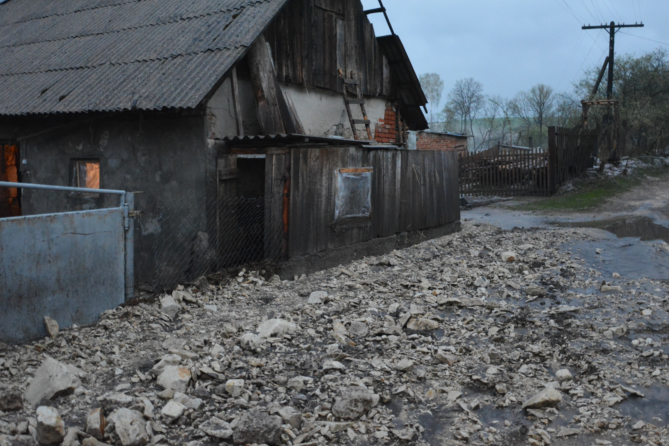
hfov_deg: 55.8
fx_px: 632
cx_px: 342
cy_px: 171
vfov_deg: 38.7
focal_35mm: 34
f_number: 3.5
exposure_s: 1/15
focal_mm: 18
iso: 3200
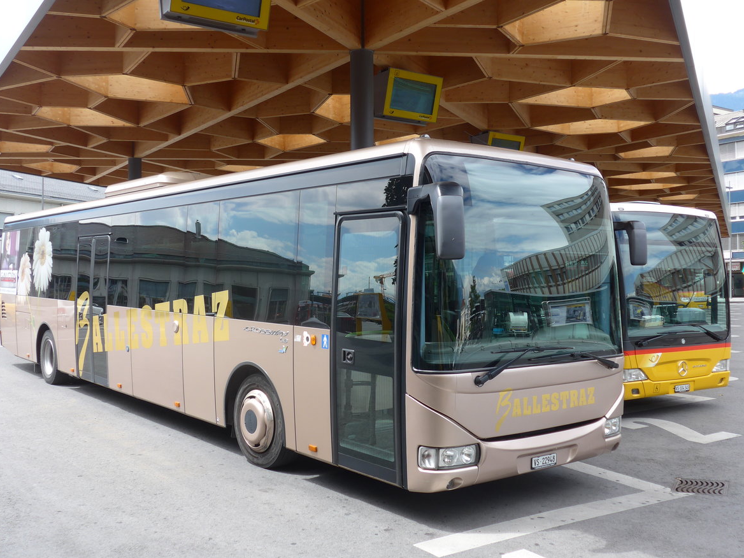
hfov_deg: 50.1
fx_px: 795
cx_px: 364
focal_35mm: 37
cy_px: 276
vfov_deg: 38.7
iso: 80
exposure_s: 1/400
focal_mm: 7.5
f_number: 2.8
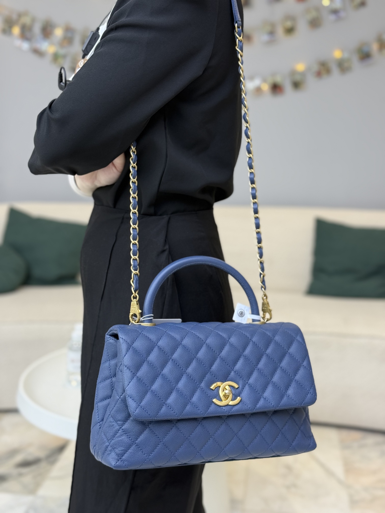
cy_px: 256
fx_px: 712
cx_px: 192
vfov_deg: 39.7
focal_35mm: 48
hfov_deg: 30.3
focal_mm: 6.76
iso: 64
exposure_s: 1/100
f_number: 1.78
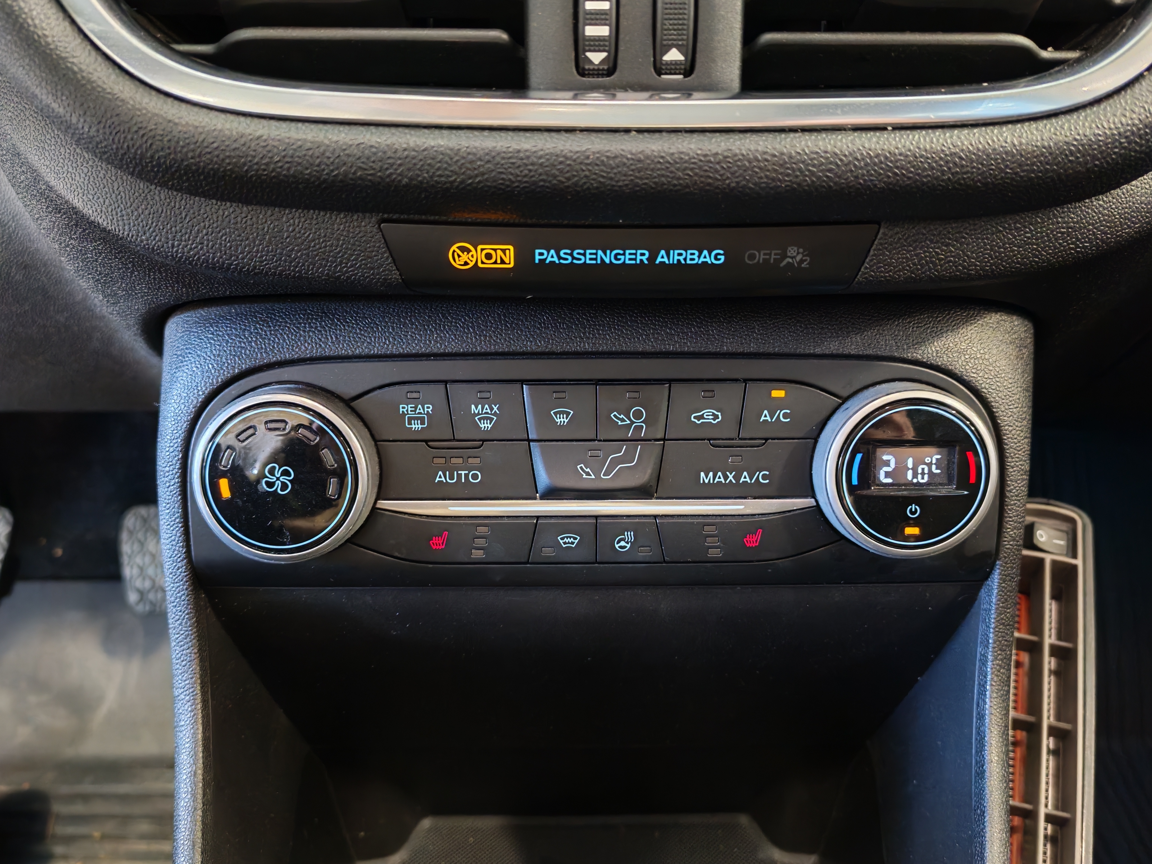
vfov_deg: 45.4
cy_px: 432
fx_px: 1032
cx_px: 576
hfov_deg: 58.4
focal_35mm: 31
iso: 2134
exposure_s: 1/33.3
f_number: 1.9
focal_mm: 6.12
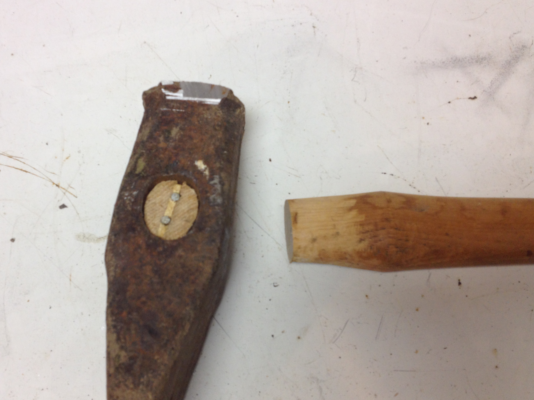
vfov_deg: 33.6
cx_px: 217
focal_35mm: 43
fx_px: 663
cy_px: 209
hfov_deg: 43.7
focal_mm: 4.28
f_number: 2.4
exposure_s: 1/20
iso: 64
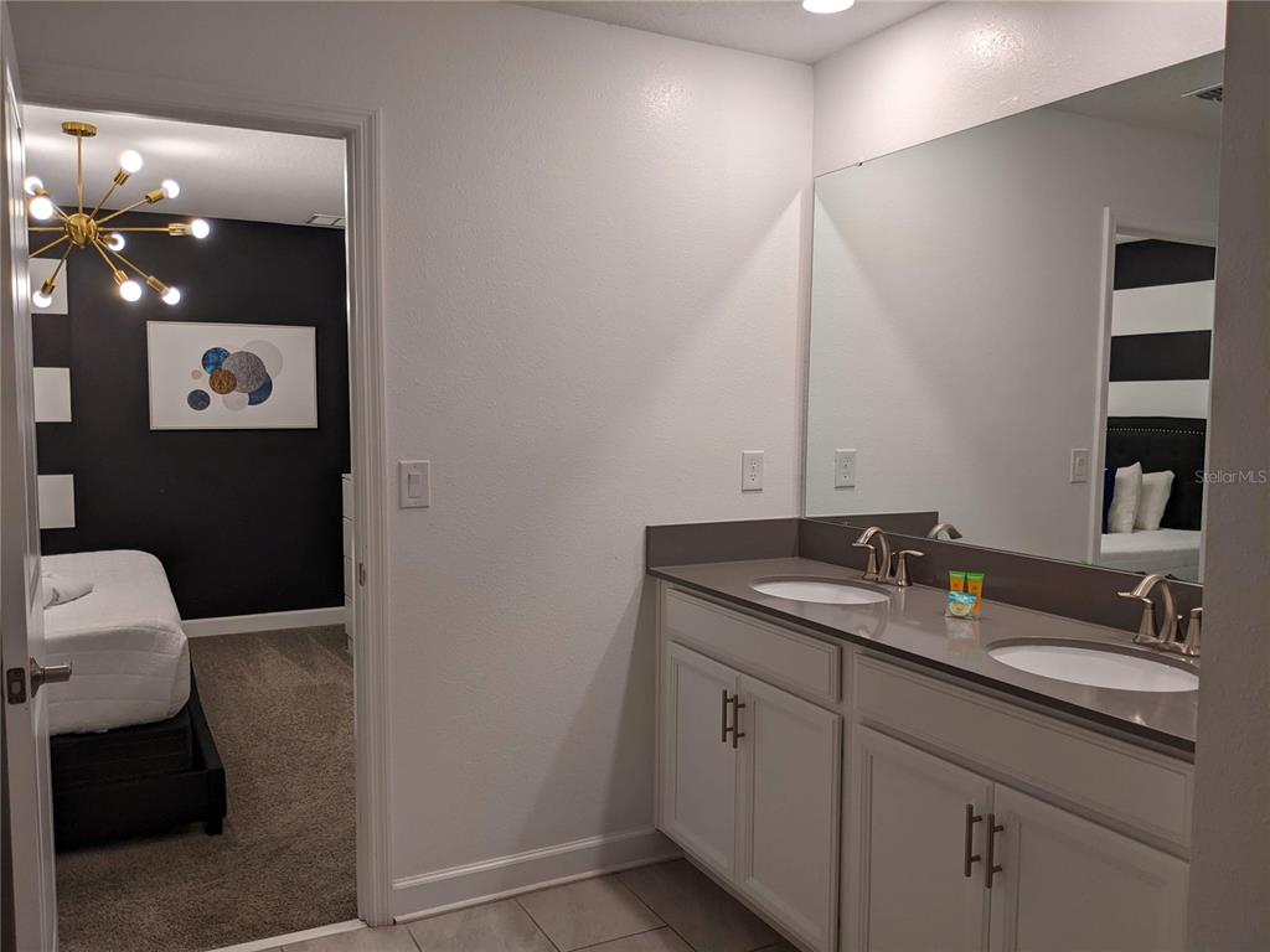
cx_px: 635
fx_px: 991
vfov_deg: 51.4
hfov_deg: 65.3
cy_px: 476
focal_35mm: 27
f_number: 1.8
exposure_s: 1/120
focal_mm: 4.44
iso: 72
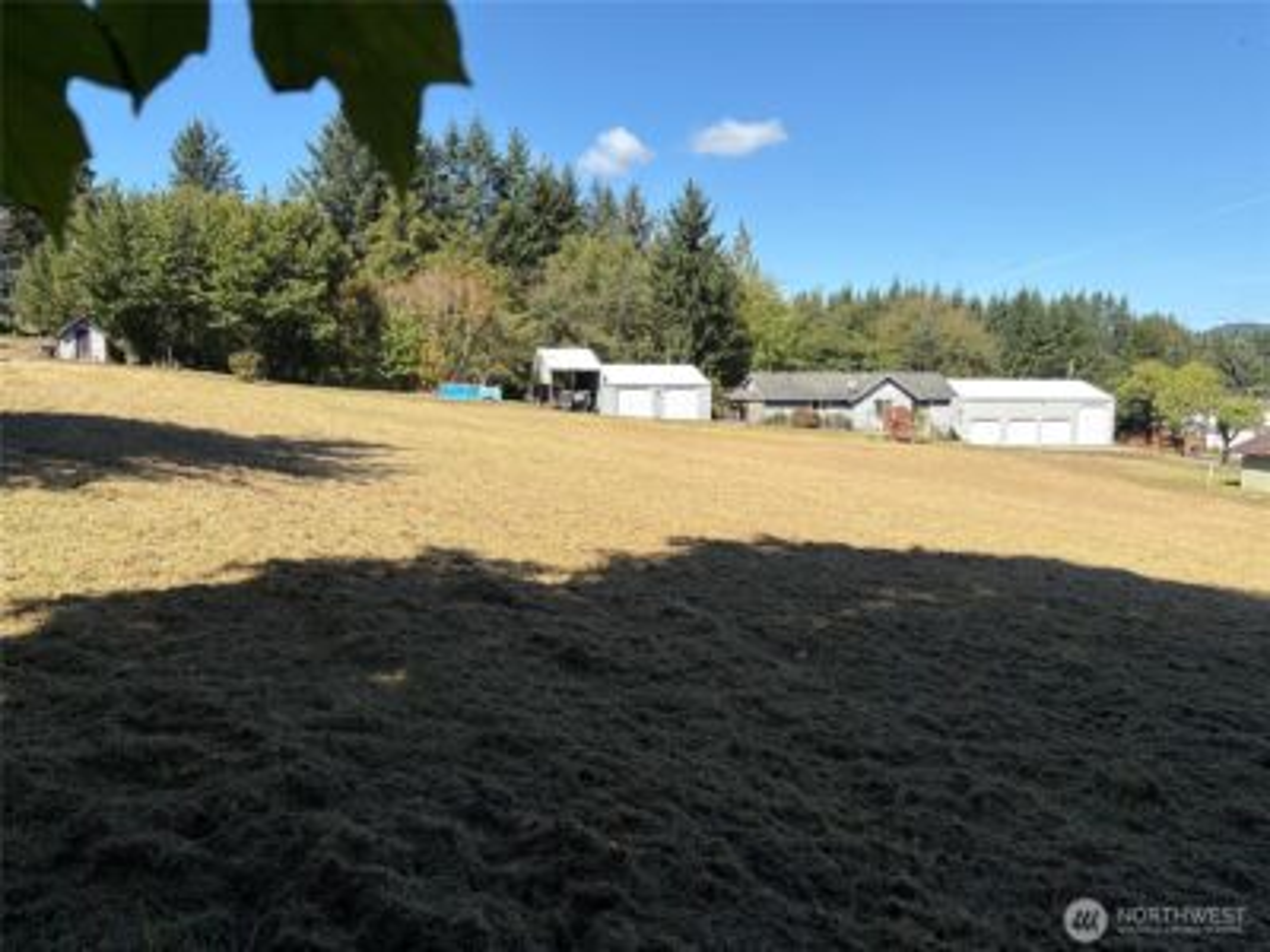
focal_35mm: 26
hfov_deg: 67.3
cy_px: 476
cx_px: 635
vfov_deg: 53.1
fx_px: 954
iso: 50
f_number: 1.6
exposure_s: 1/2538
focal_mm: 5.96
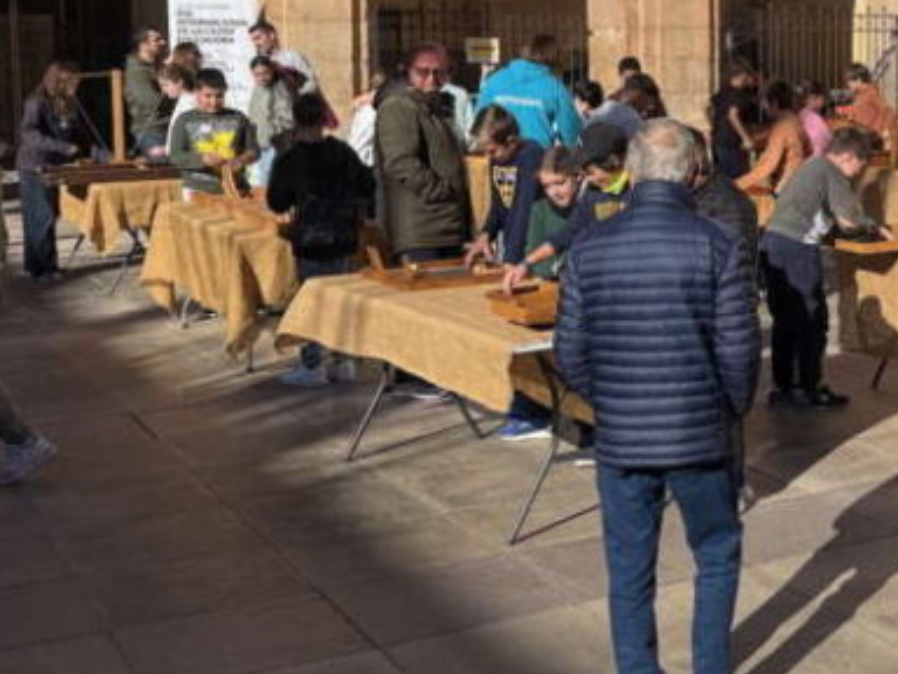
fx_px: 1660
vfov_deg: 22.6
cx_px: 966
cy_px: 145
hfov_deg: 27.8
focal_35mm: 64
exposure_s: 1/7353
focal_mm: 6.76
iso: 80
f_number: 1.78
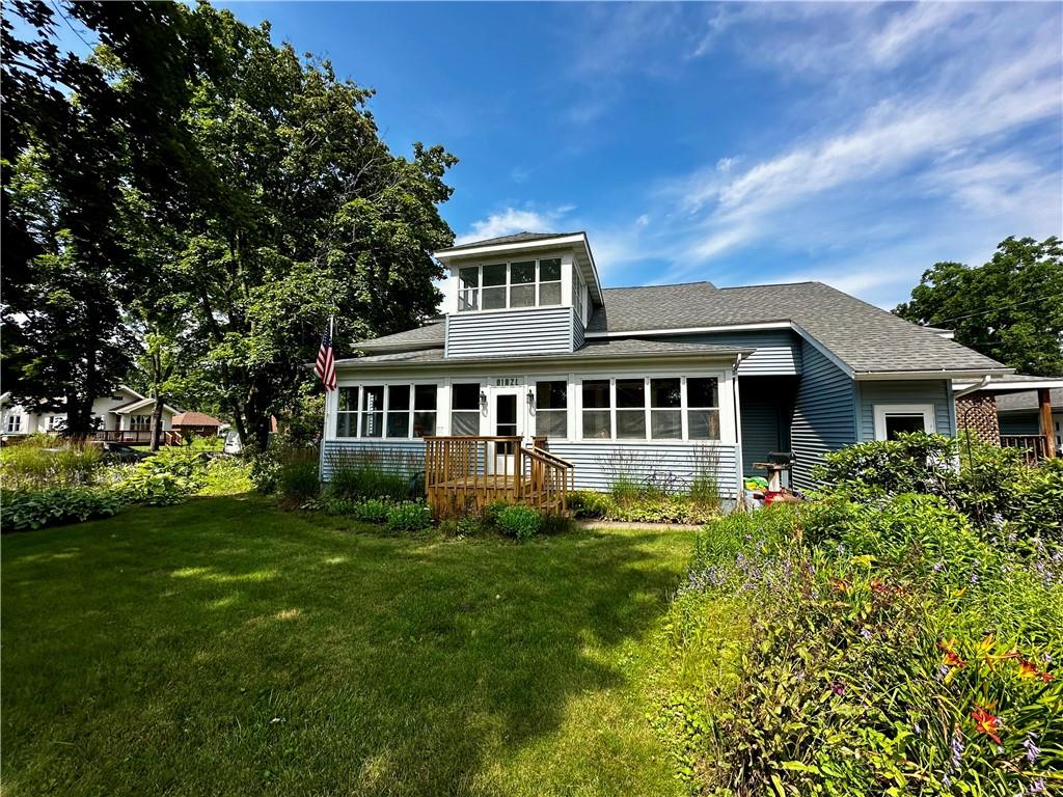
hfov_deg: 102.1
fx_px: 430
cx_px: 532
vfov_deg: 85.7
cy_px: 398
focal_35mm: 14
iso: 50
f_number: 2.2
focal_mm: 2.22
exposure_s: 1/1689
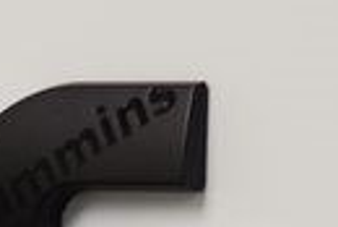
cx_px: 83
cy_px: 244
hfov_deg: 4.0
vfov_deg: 2.7
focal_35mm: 516
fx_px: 4850
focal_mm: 70
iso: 800
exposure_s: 1/60
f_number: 8
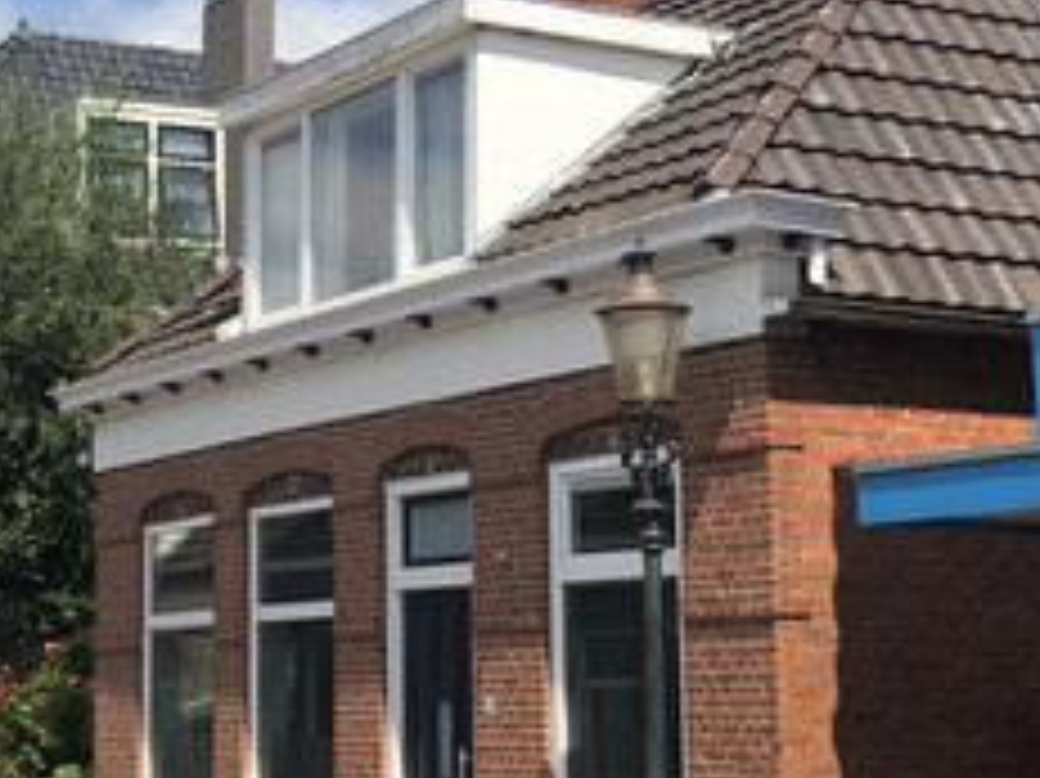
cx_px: 396
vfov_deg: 17.3
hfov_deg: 23.0
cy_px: 283
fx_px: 2552
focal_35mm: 85
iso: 20
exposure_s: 1/2288
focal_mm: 3.99
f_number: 1.8
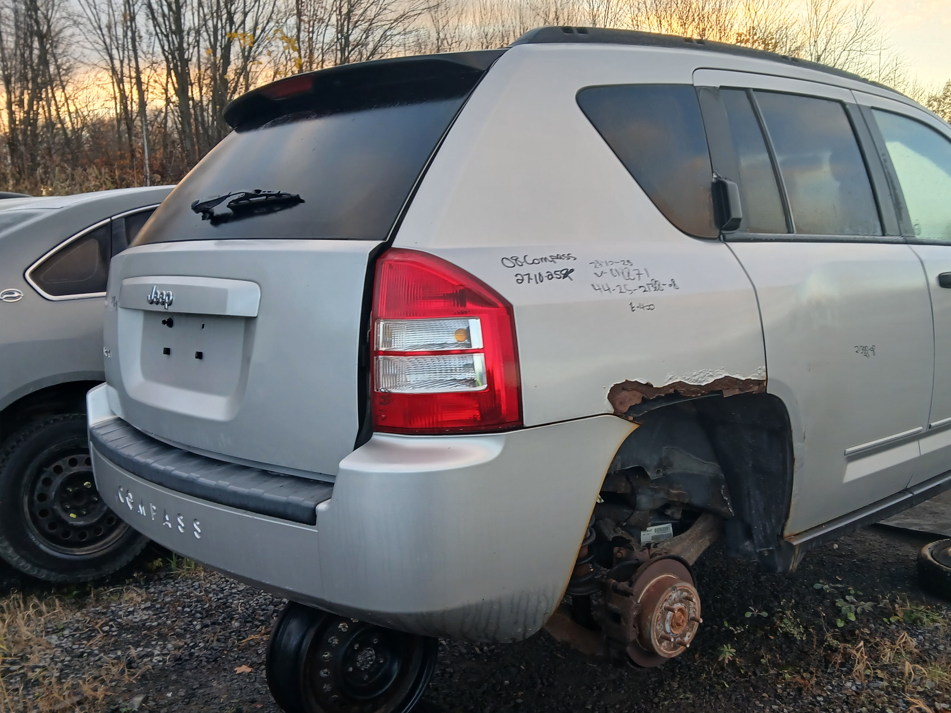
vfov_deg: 42.9
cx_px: 549
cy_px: 383
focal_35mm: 33
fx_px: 907
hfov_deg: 55.1
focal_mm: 3.98
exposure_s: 1/60
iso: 32
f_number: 1.8
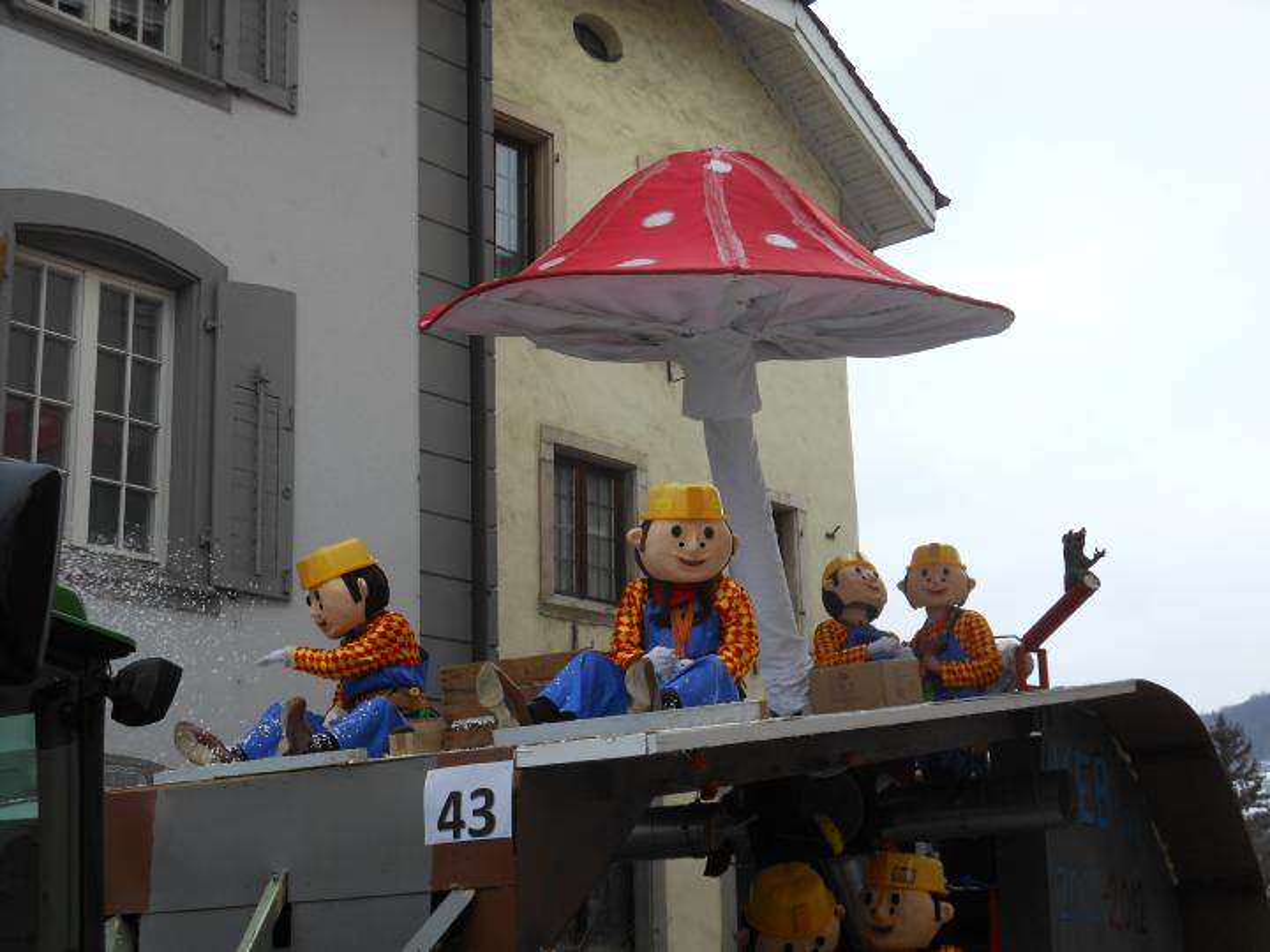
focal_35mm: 57
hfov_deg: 33.8
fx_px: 2091
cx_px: 635
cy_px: 476
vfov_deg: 25.7
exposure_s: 1/125
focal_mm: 10.2
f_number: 4.1
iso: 80
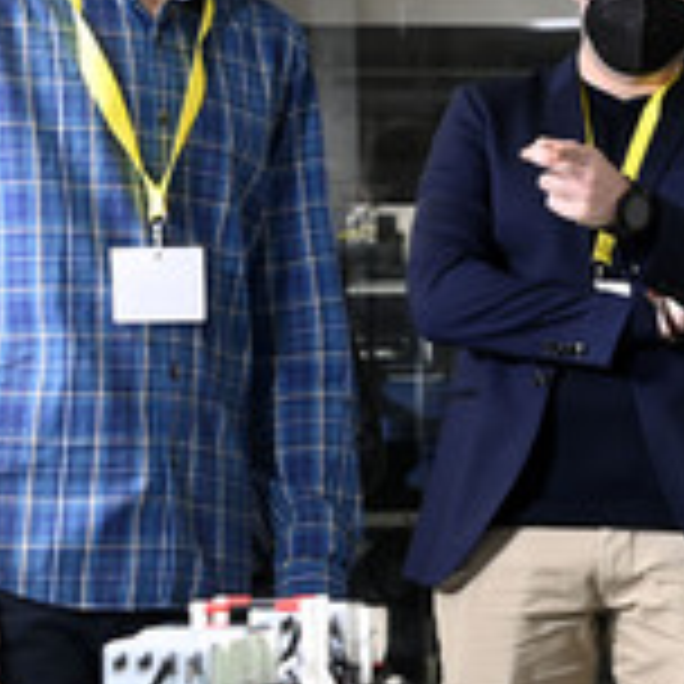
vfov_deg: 12.4
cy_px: 234
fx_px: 3152
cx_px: 655
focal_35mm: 141
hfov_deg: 12.3
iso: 4000
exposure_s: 1/200
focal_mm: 56
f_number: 6.3
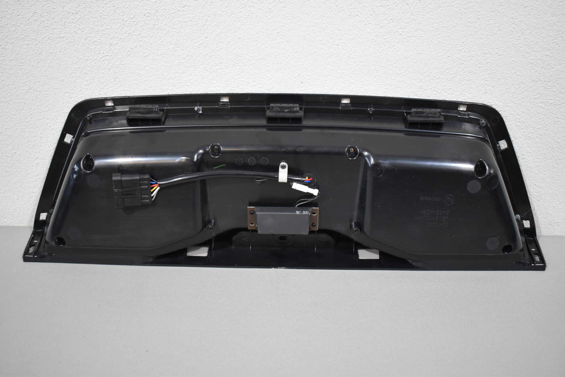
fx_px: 589
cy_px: 188
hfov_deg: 51.3
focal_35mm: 38
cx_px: 282
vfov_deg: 35.5
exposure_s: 1/125
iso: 800
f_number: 4
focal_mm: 25
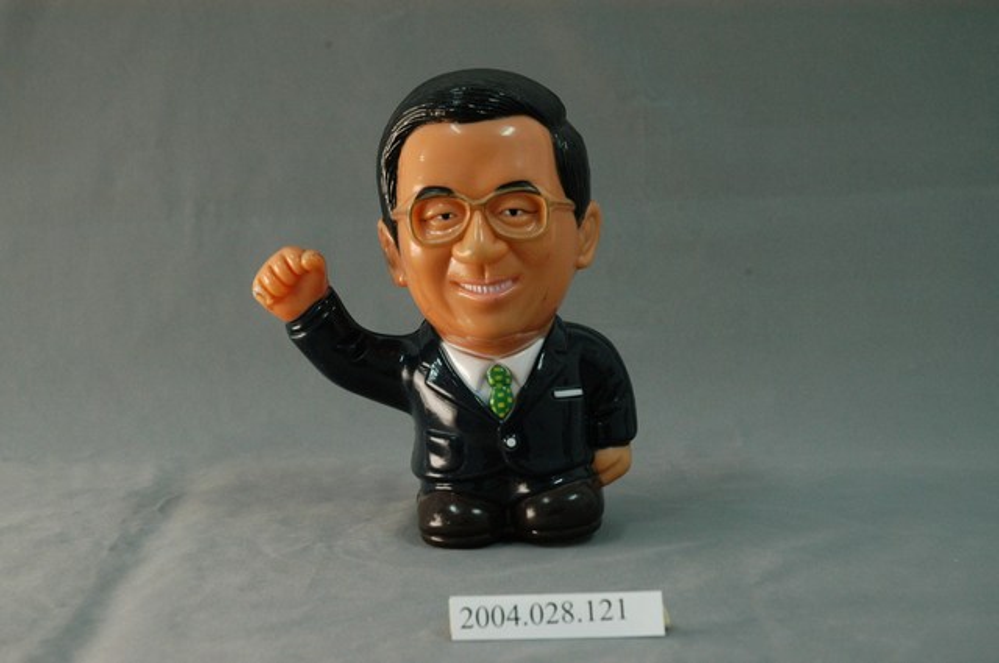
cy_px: 332
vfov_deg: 18.1
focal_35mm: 75
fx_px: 2079
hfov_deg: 27.0
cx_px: 500
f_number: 7.1
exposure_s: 1/25
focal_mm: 50
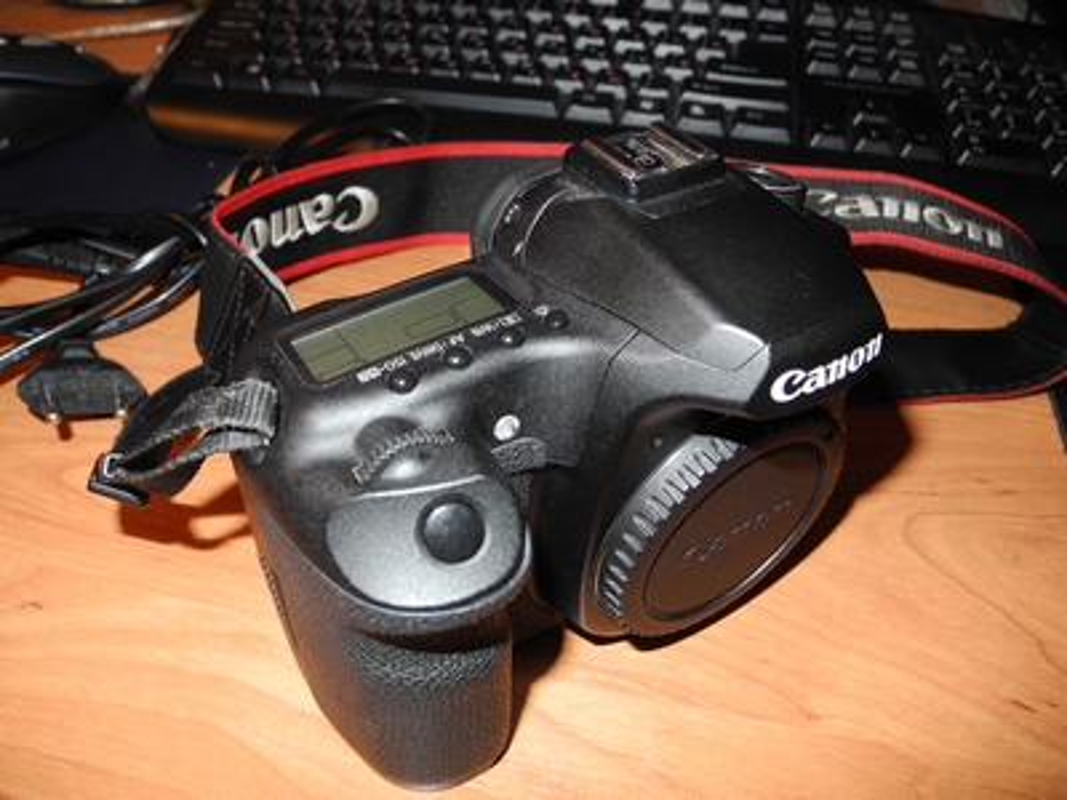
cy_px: 400
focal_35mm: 28
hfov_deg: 63.4
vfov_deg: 49.7
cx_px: 534
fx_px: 863
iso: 200
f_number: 2.8
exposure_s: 1/30
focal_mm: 6
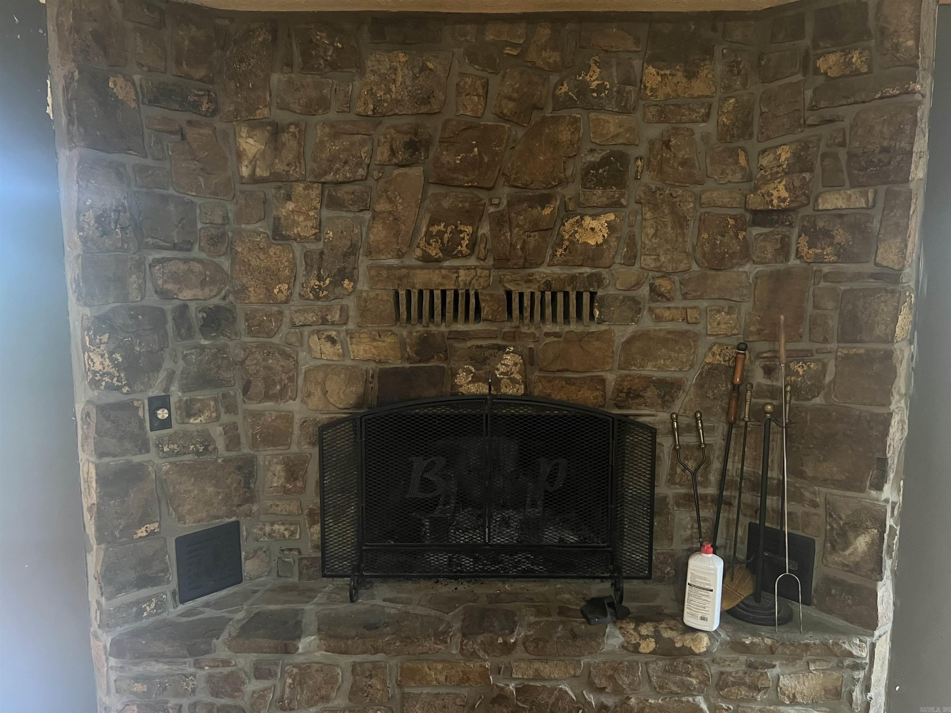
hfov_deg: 67.3
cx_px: 476
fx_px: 714
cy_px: 356
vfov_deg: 53.1
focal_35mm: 26
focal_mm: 5.7
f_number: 1.5
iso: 800
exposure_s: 1/30
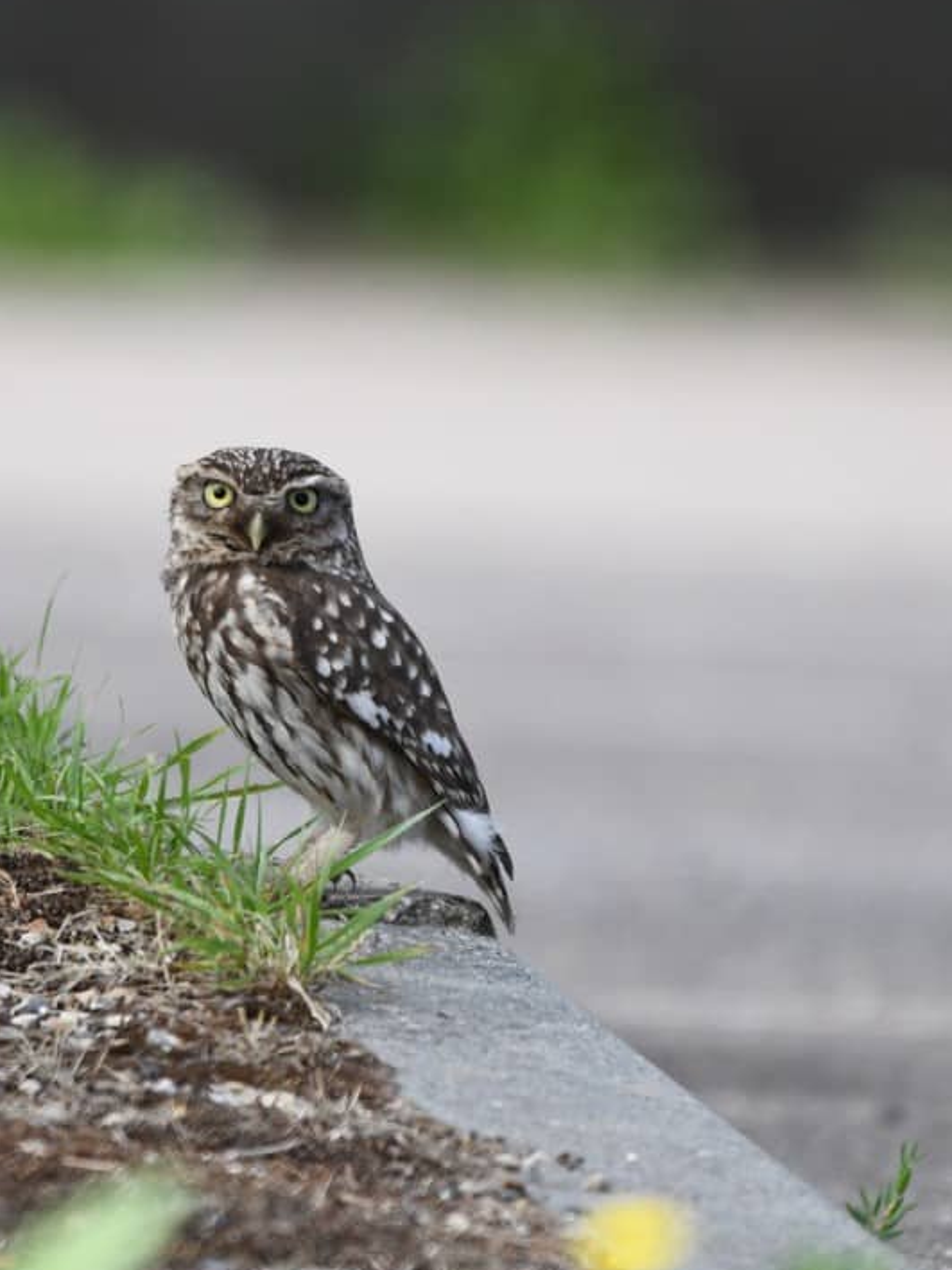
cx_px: 316
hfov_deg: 1.1
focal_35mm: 1345
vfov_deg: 1.5
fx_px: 49320
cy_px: 608
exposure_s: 1/1600
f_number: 6.3
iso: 1000
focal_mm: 550
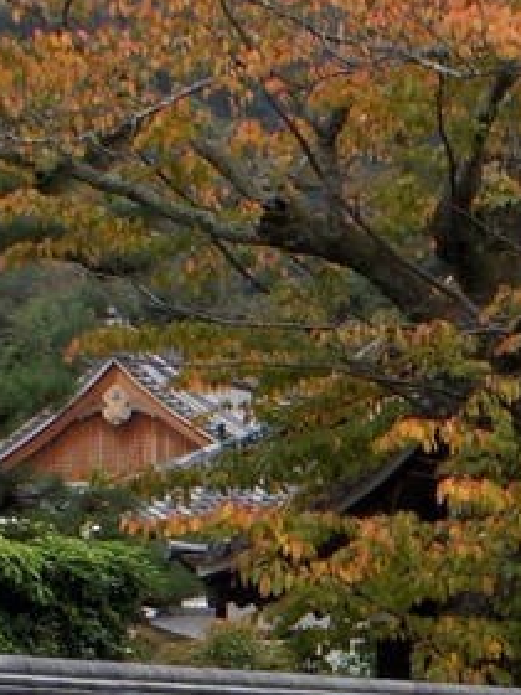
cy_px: 786
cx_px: 846
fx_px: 3351
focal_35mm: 167
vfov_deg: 11.6
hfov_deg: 8.6
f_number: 7.1
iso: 200
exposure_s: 1/160
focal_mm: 18
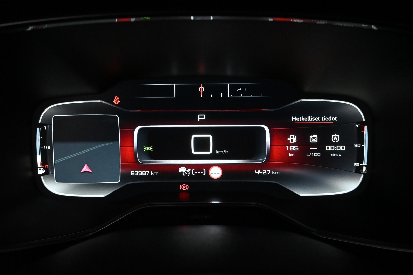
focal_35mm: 31
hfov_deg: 60.7
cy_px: 138
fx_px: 353
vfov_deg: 42.6
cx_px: 206
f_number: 5.6
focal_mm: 20.5
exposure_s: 1/400
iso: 6400
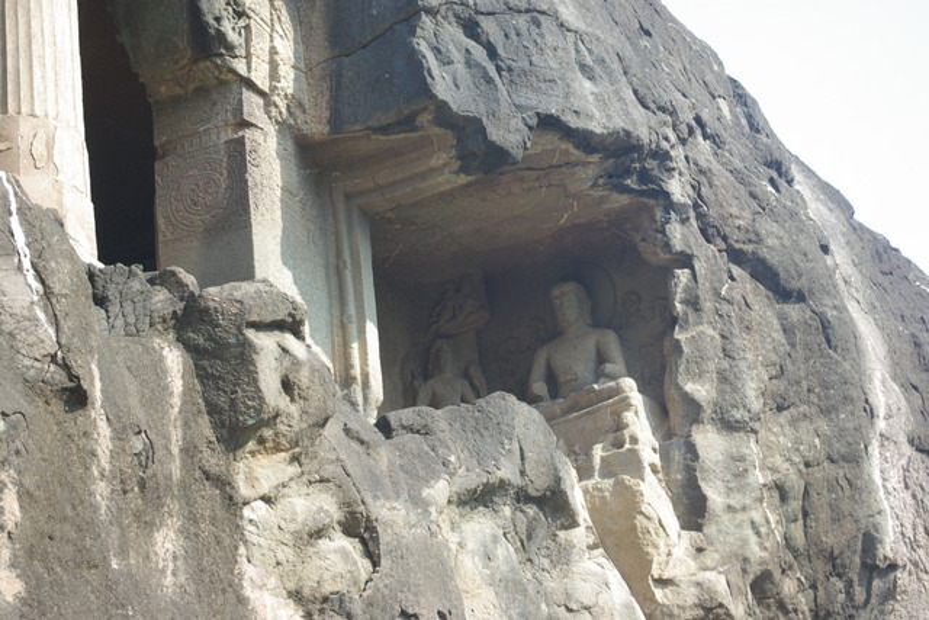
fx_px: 2129
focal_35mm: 82
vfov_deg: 16.6
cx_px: 464
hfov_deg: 24.6
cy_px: 310
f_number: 5.6
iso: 200
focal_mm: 55
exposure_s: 1/60
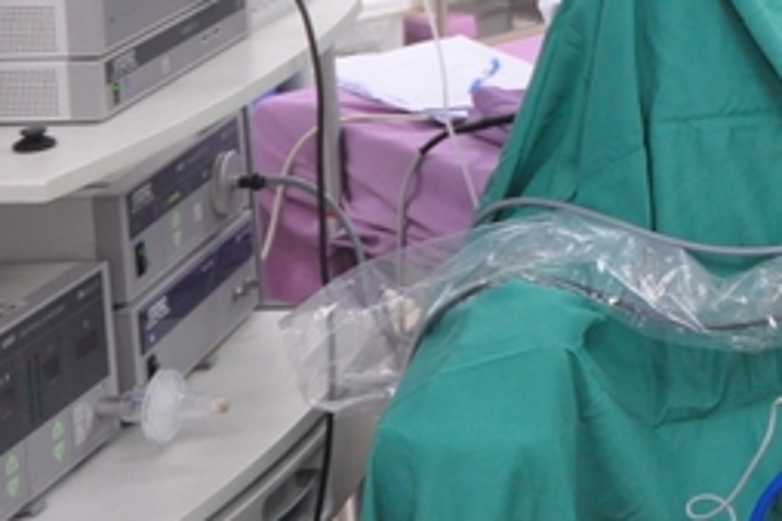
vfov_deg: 14.8
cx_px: 1195
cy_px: -294
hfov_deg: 20.3
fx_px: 1845
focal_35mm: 85
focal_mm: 18
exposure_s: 1/100
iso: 1250
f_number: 5
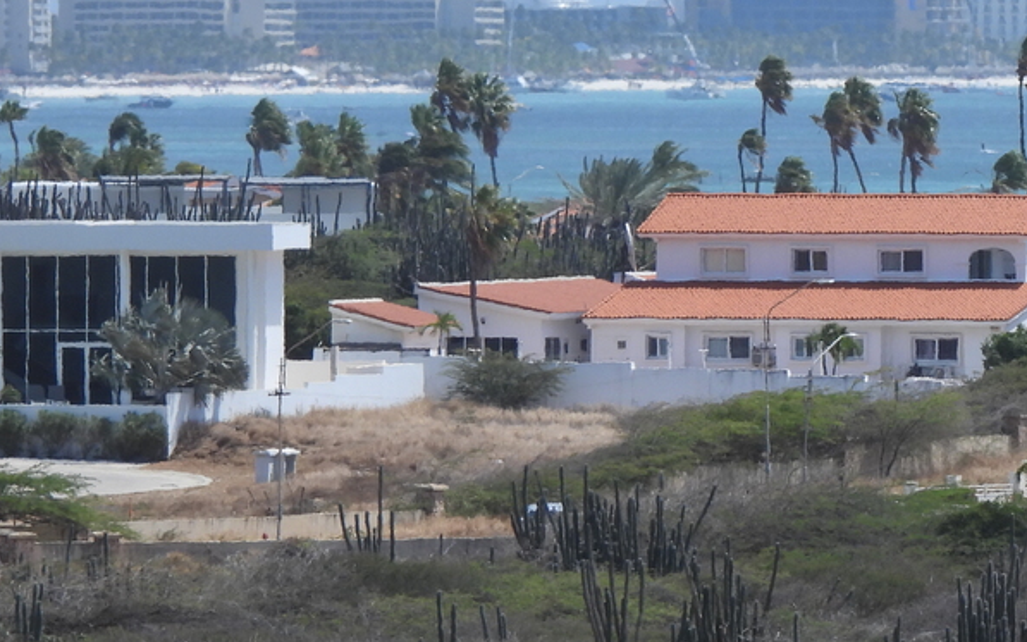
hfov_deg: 3.1
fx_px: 19087
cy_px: 83
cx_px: 1041
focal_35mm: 682
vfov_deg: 1.9
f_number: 5
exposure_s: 1/800
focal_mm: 53.5
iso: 100
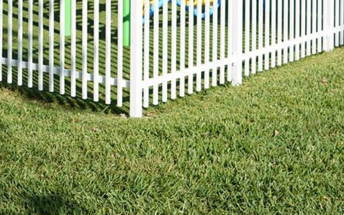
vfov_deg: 13.3
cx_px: 83
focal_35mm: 92
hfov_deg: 22.3
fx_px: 863
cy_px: -124
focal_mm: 28
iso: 100
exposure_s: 1/400
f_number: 5.6
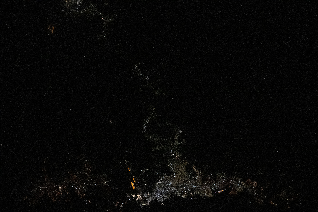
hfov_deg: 10.3
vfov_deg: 6.9
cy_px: 106
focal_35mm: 200
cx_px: 159
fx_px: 1767
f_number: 2
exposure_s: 1/200
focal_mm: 200
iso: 25600
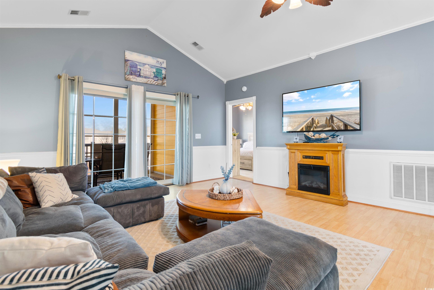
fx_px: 205
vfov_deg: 70.4
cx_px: 217
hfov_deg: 93.3
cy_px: 145
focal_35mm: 17
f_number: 4.8
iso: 100
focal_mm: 11.5
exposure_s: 1.3
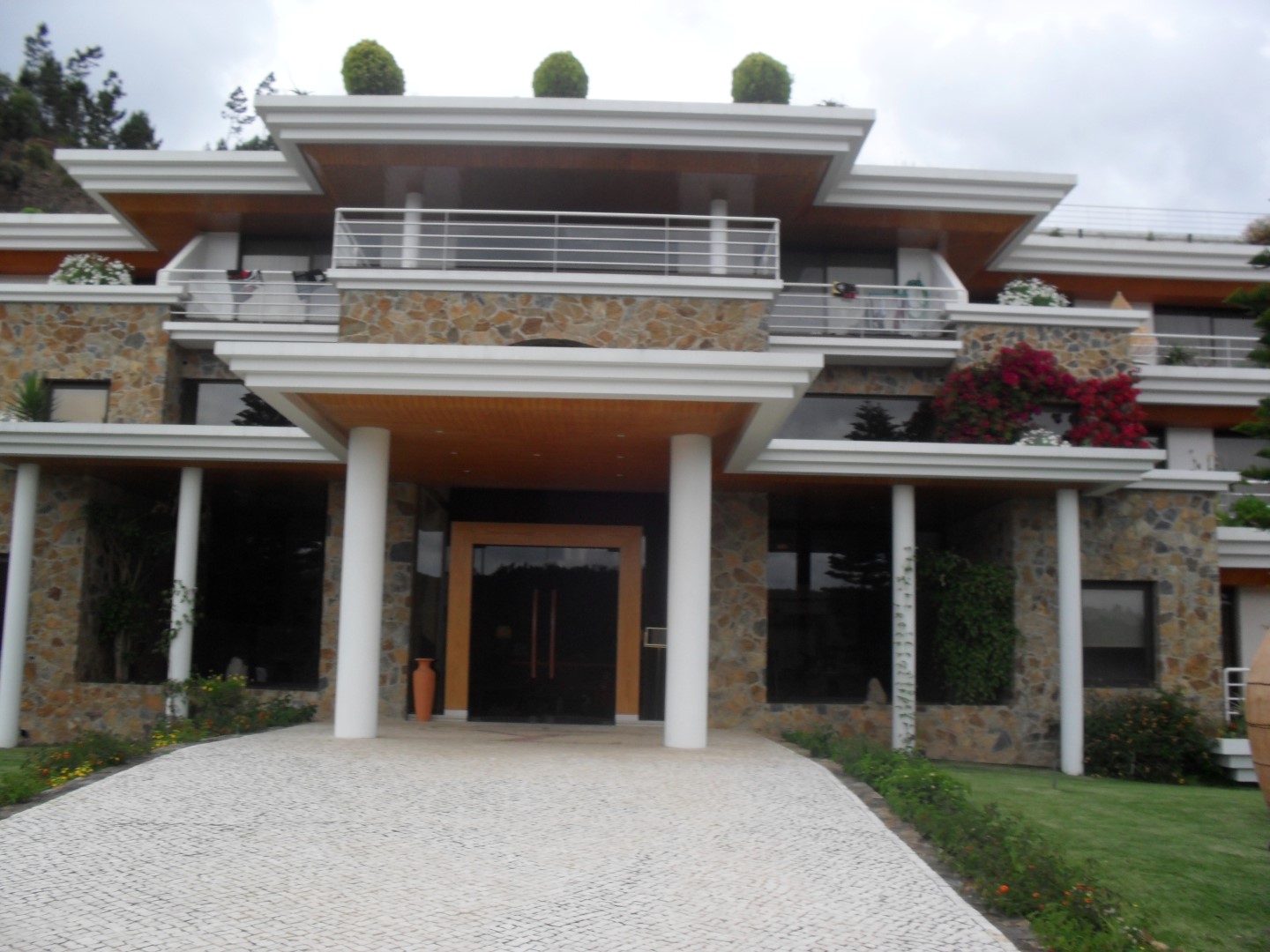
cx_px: 635
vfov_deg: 40.7
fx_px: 1284
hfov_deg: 52.6
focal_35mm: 35
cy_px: 476
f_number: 8.4
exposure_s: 1/125
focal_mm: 6.3
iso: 100
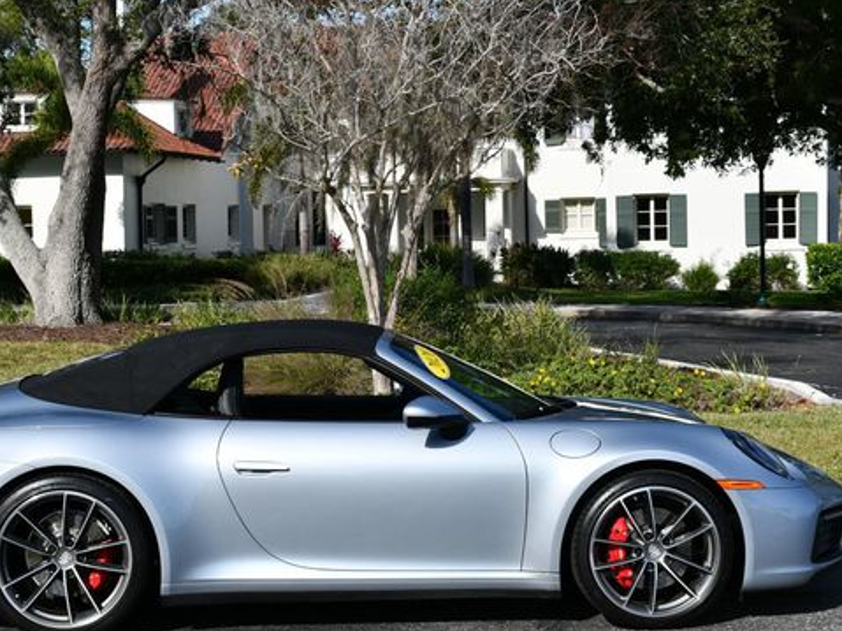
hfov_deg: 27.0
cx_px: 352
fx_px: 1751
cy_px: 323
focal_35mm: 72
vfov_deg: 20.4
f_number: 9
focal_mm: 28
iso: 100
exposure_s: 1/320
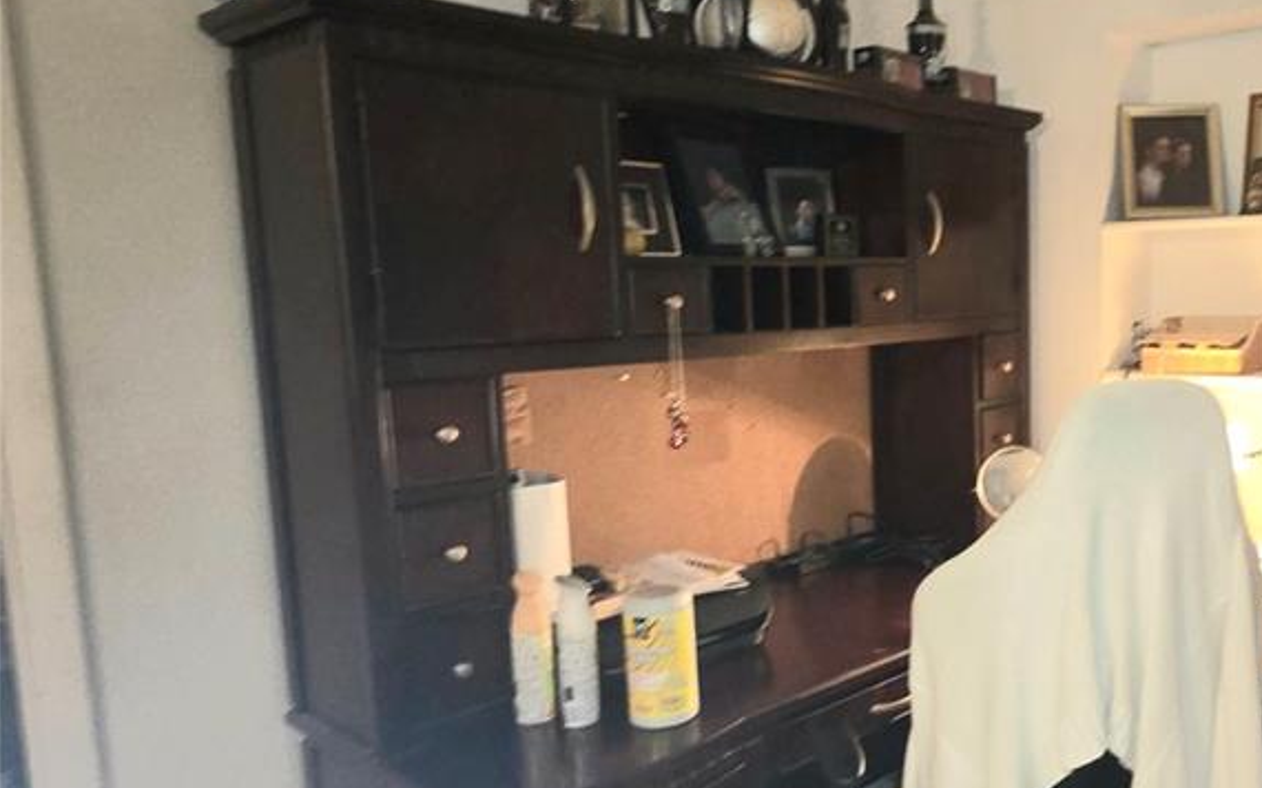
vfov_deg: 43.1
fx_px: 997
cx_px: 994
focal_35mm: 29
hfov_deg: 59.9
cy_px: 416
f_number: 2.2
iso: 250
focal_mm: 2.2
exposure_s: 1/8.2
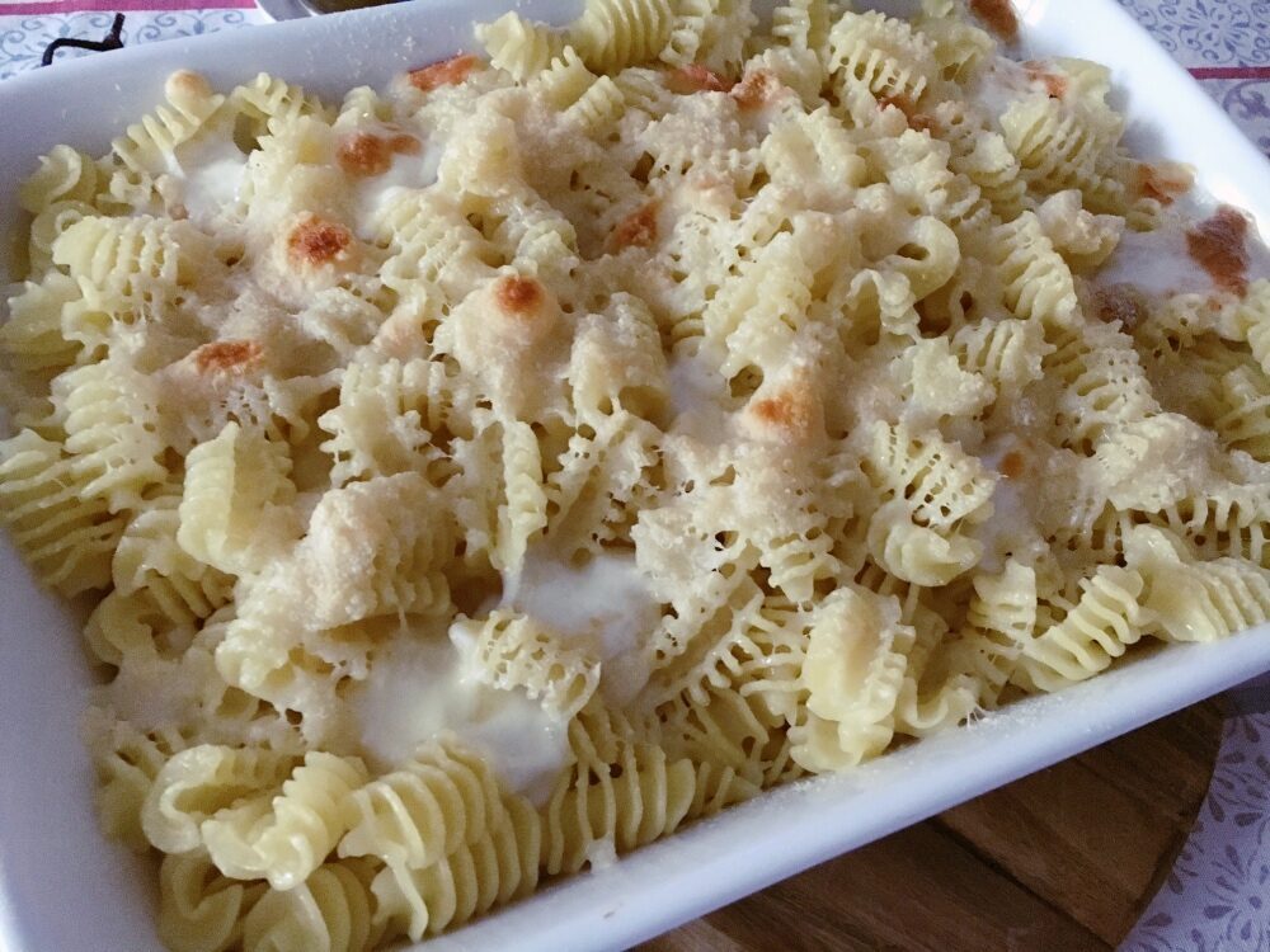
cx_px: 635
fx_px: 1064
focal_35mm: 29
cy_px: 476
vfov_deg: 48.2
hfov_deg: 61.7
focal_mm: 4.15
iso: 500
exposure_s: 1/17
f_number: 2.2
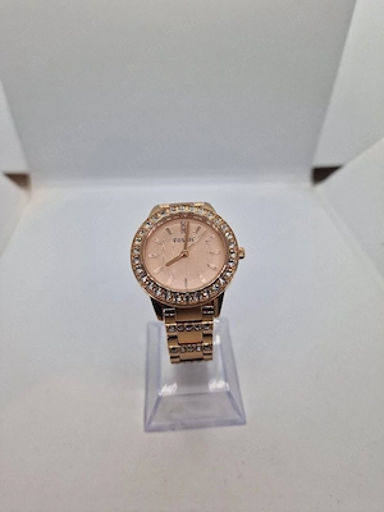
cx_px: 192
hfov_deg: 58.9
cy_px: 256
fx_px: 340
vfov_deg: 73.9
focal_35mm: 23
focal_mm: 6.4
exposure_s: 1/182
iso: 50
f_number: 1.8
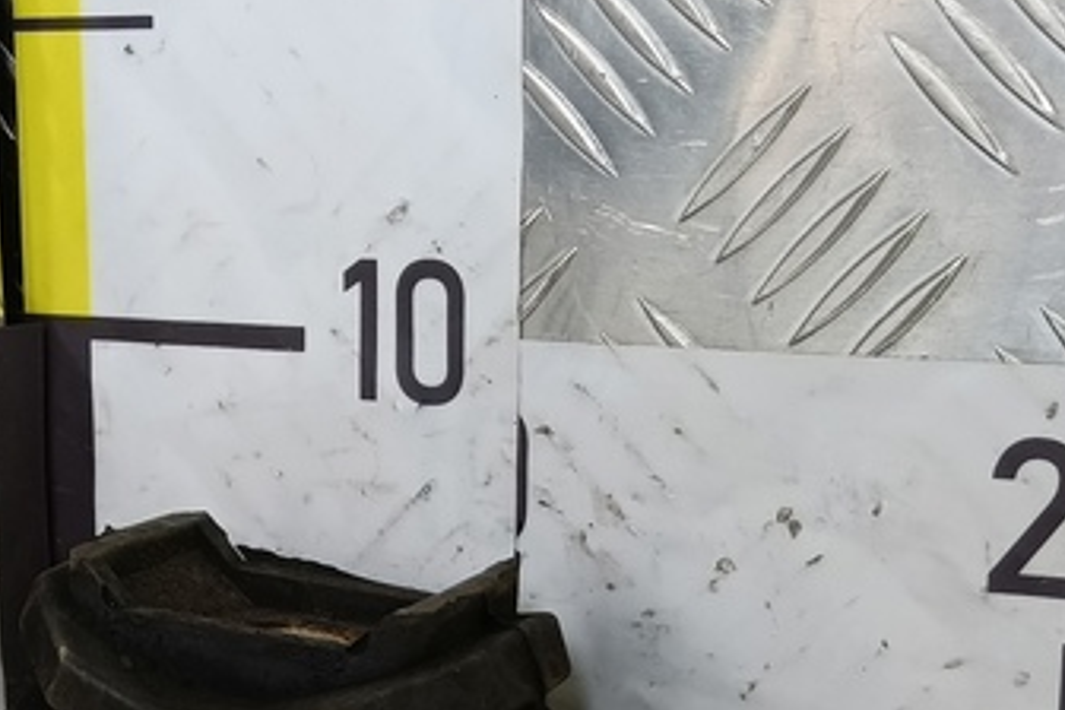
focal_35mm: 73
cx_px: 231
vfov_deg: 17.9
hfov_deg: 27.2
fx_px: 2159
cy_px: 815
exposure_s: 1/100
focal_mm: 4.11
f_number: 1.6
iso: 114
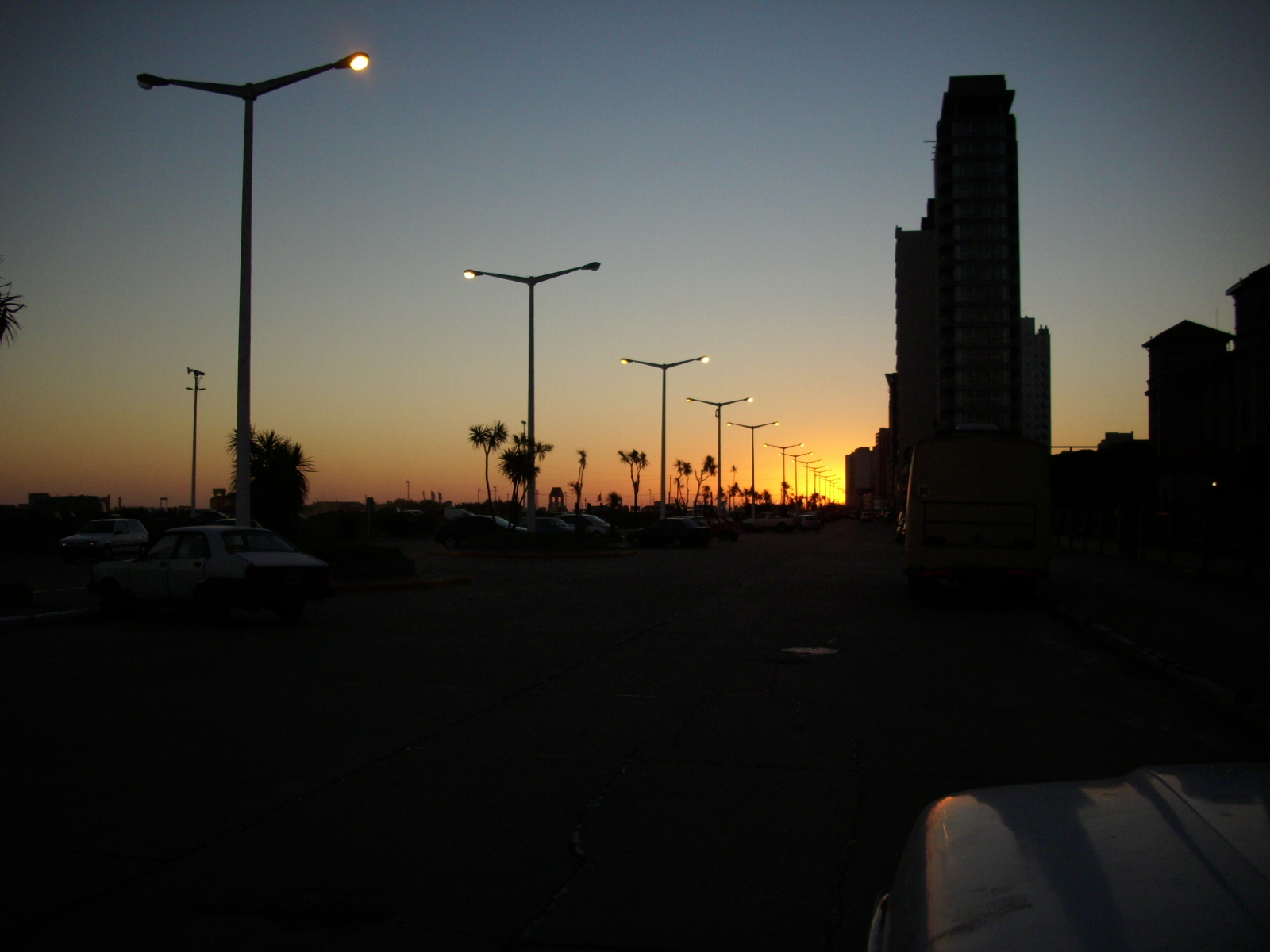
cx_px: 635
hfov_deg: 58.4
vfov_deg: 45.4
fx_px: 1137
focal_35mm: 31
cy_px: 476
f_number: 2.8
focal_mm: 6.2
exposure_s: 1/458
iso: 50
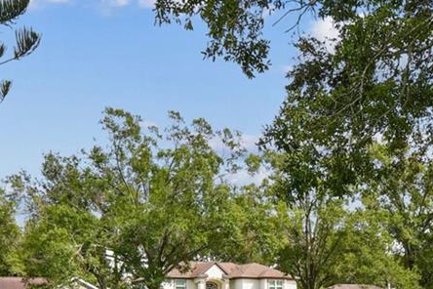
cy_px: 310
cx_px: 233
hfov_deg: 36.9
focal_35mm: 54
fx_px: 649
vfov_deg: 23.6
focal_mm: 10
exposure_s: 1/60
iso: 100
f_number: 7.1
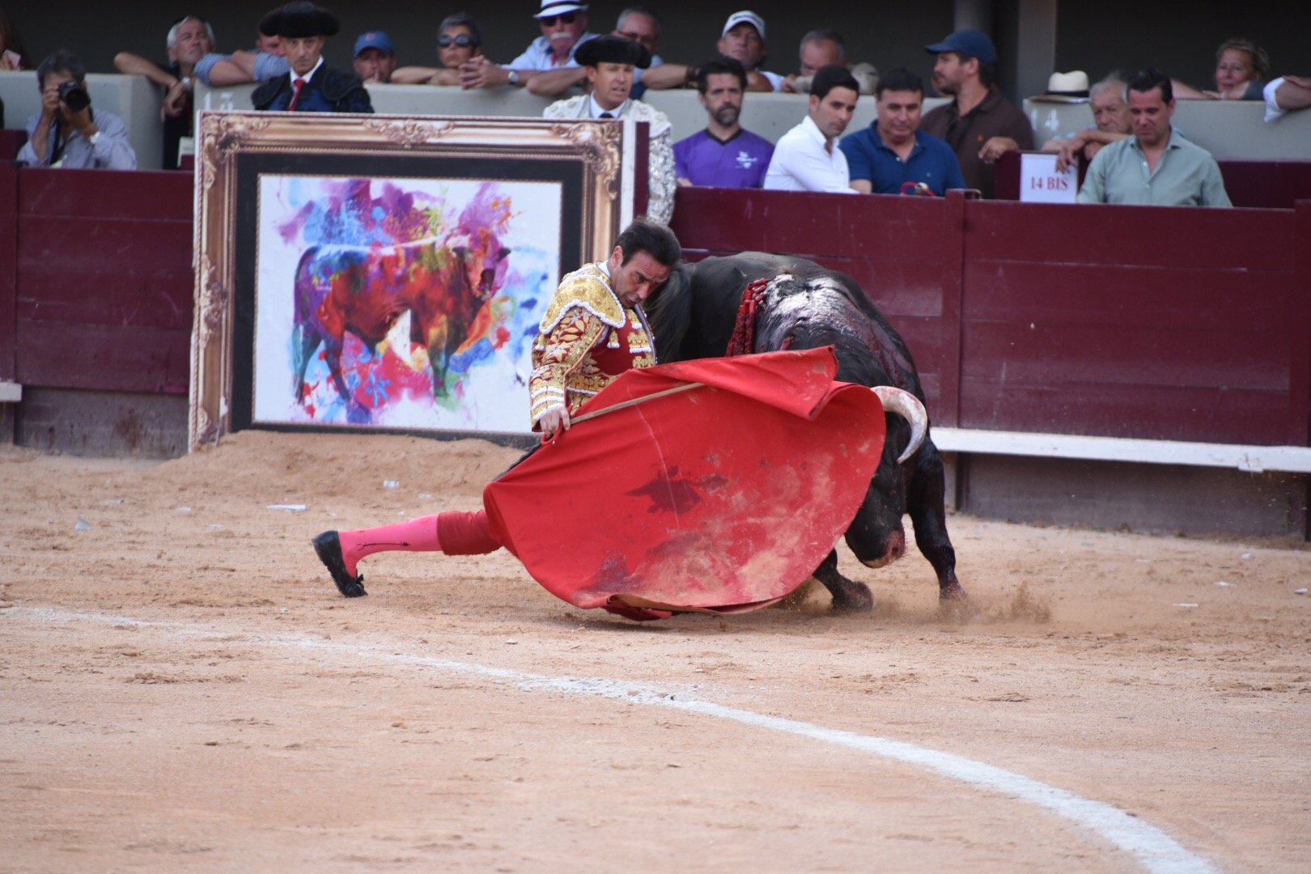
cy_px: 437
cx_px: 656
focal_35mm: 300
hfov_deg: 6.9
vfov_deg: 4.6
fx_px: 10924
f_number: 5.6
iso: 800
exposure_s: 1/500
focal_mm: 300
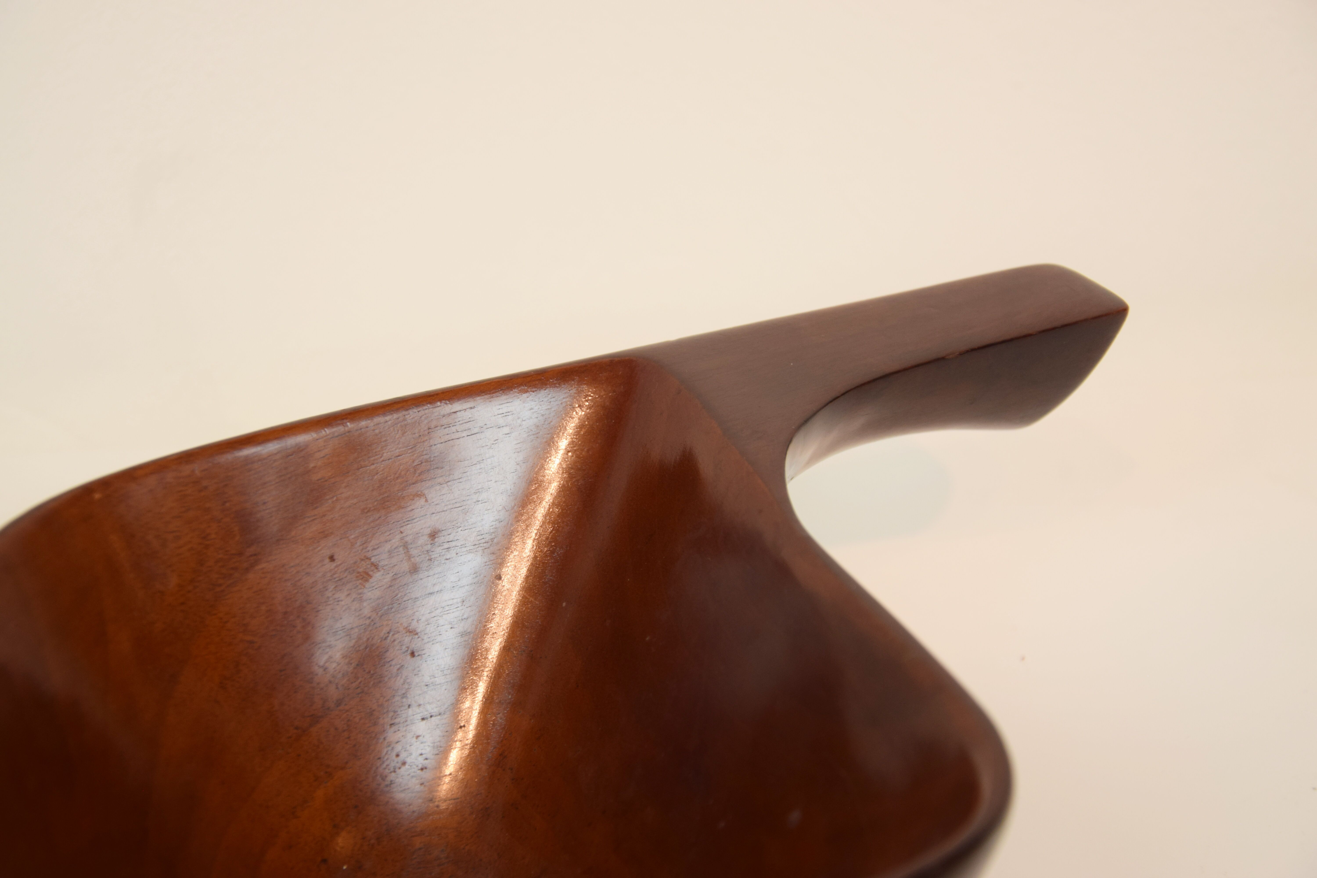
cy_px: 439
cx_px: 658
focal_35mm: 93
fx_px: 3402
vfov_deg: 14.7
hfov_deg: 21.9
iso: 400
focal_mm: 62
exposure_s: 1/125
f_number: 5.6
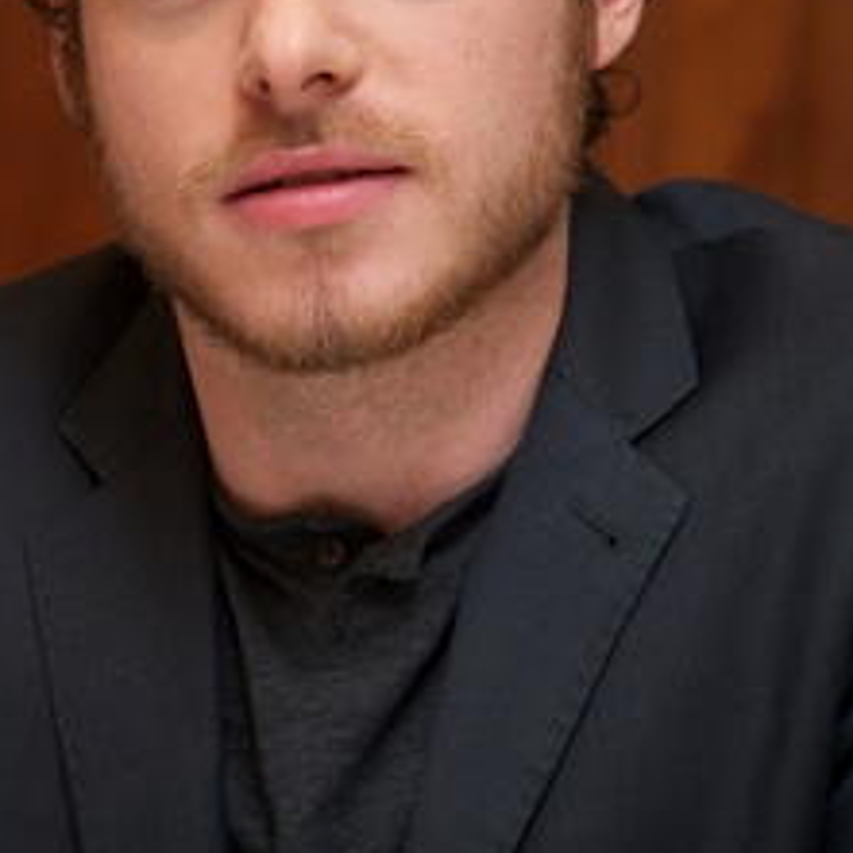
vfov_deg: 5.7
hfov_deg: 5.7
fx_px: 8587
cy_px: 162
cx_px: 351
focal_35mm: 308
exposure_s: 1/60
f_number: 7.1
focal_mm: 200
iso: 500
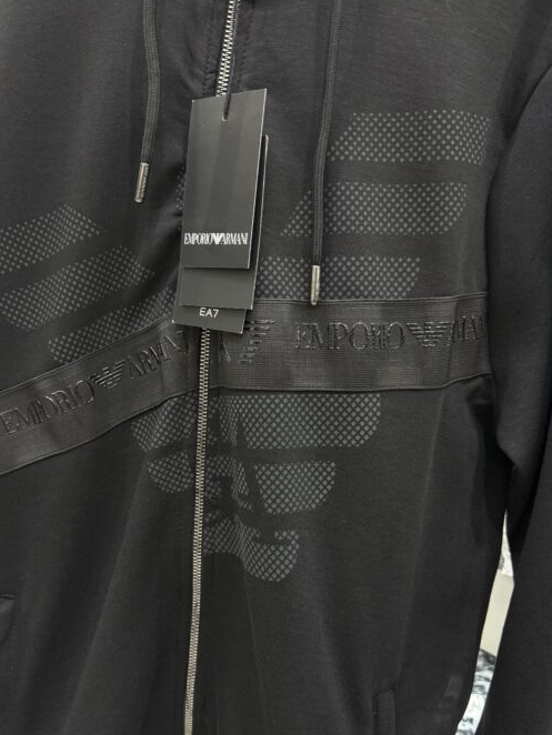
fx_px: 616
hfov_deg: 48.2
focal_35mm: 29
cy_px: 414
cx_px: 251
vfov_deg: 61.4
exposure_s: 1/50
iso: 320
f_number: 1.78
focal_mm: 6.76
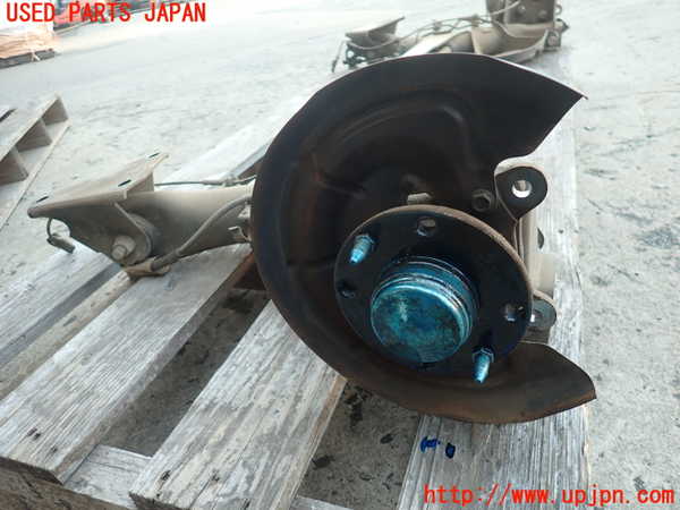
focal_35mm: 25
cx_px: 340
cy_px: 255
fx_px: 491
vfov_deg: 54.9
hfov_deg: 69.4
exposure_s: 1/60
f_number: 2
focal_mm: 4.5
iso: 100
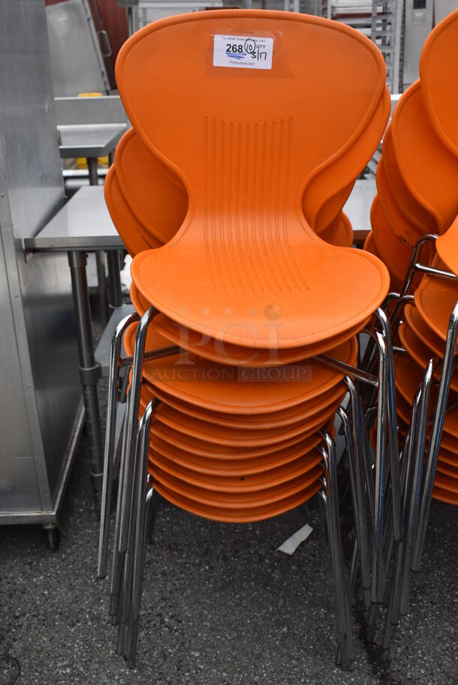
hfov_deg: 35.5
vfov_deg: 51.3
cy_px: 342
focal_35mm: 38
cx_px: 229
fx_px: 714
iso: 200
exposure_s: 1/160
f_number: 5.6
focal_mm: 25
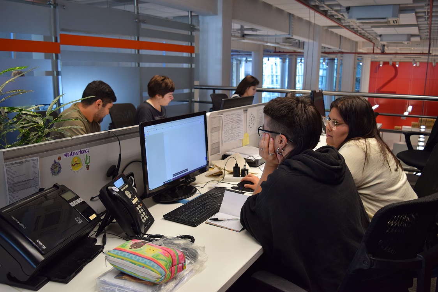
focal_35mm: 32
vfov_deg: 41.7
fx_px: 383
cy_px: 146
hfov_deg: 59.5
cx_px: 219
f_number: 4
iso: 720
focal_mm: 21
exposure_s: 1/60
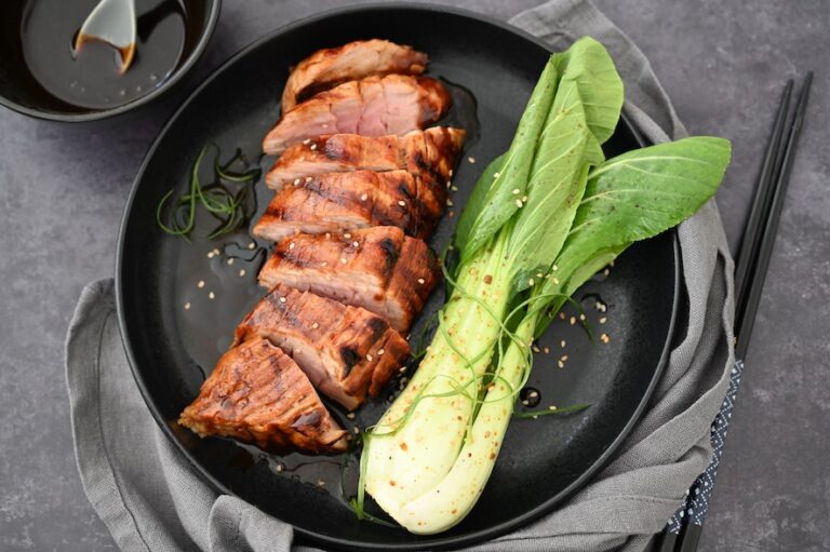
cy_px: 276
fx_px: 1152
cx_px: 415
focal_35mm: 50
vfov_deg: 27.0
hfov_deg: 39.6
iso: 125
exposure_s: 1/13
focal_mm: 50
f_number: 5
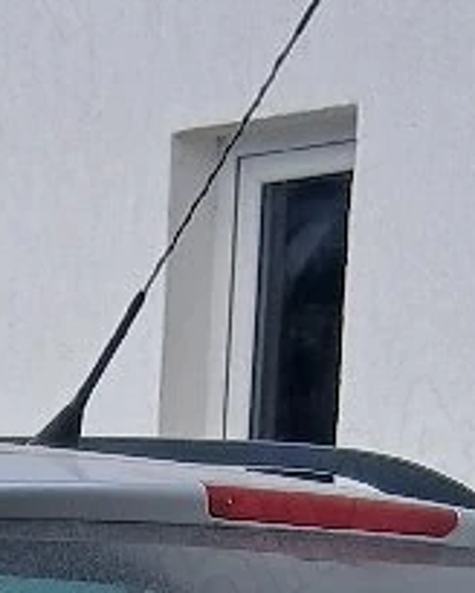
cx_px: -235
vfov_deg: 10.3
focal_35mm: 165
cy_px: 1387
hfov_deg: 9.1
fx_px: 2899
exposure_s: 1/141
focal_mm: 3.98
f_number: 1.8
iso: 20
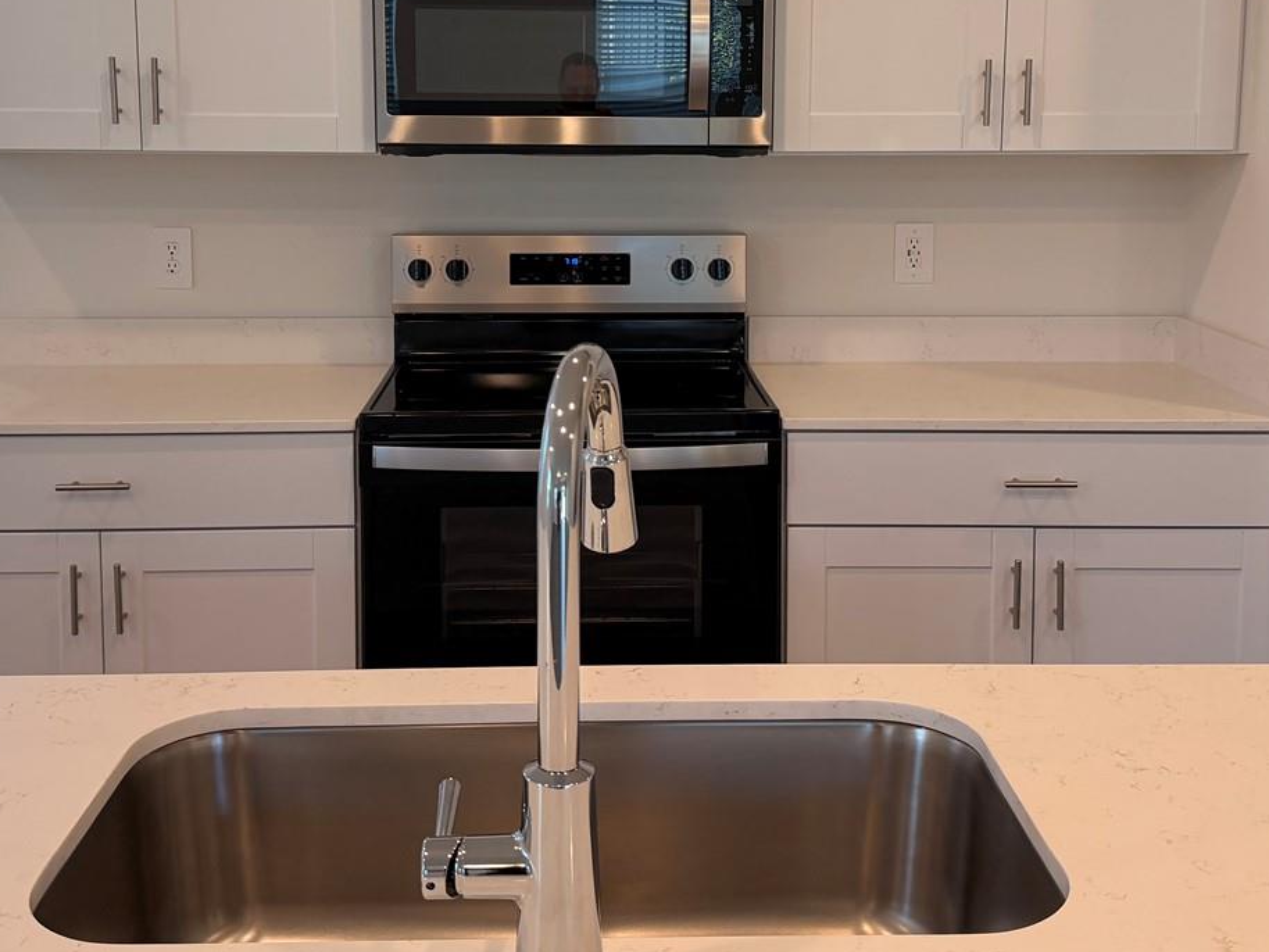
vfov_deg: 33.9
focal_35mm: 42
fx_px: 1540
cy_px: 282
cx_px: 622
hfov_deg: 44.8
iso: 200
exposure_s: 1/220
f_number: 1.78
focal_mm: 6.76
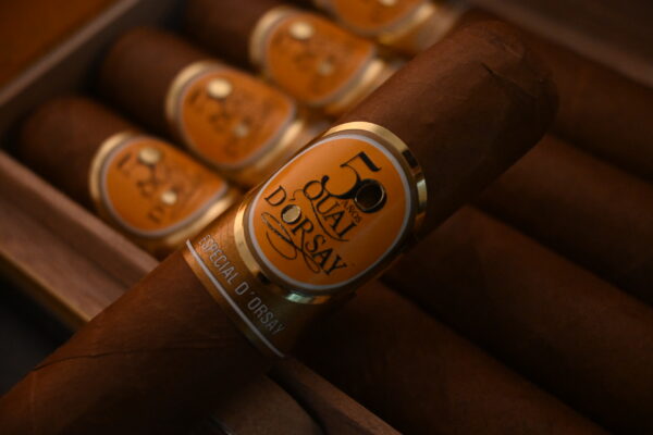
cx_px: 326
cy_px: 218
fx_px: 925
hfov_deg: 38.9
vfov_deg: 26.5
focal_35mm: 51
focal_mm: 34
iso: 4000
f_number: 5.6
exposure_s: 1/200
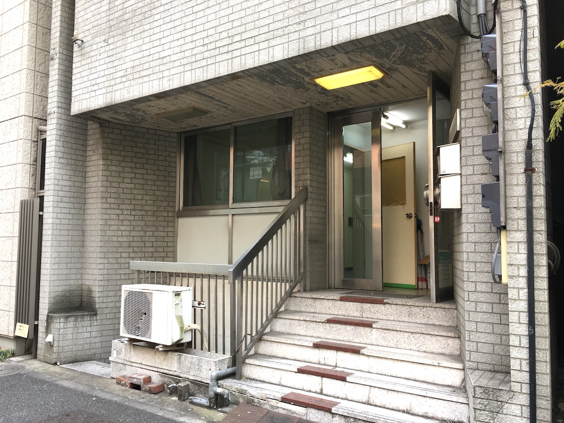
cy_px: 212
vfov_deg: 48.2
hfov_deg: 61.7
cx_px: 282
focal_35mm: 29
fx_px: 472
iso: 32
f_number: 2.2
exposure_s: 1/60
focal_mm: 4.15
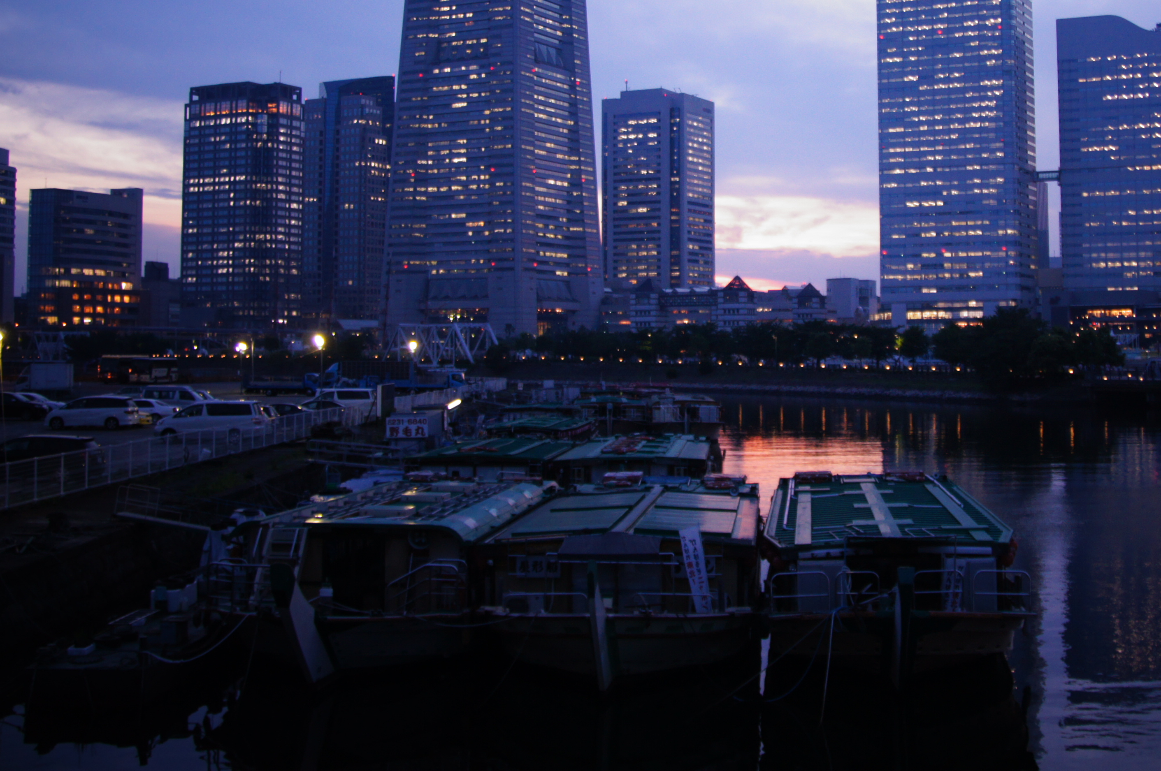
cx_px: 766
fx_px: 1514
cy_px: 200
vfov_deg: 28.2
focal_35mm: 47
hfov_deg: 41.5
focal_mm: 18
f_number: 3.5
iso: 200
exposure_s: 1/30
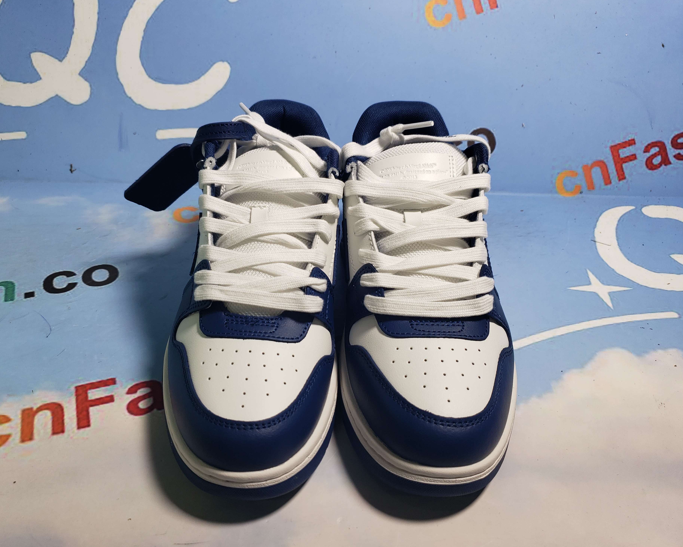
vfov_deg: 51.5
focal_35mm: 28
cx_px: 314
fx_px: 566
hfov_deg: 62.1
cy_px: 274
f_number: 1.5
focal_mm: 4.3
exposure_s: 1/528
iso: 50
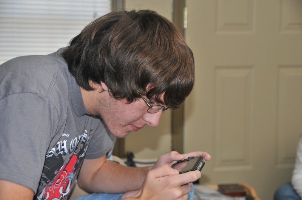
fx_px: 653
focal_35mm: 78
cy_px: 100
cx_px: 151
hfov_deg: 26.0
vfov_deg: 17.4
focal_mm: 52
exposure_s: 1/60
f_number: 4.8
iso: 200
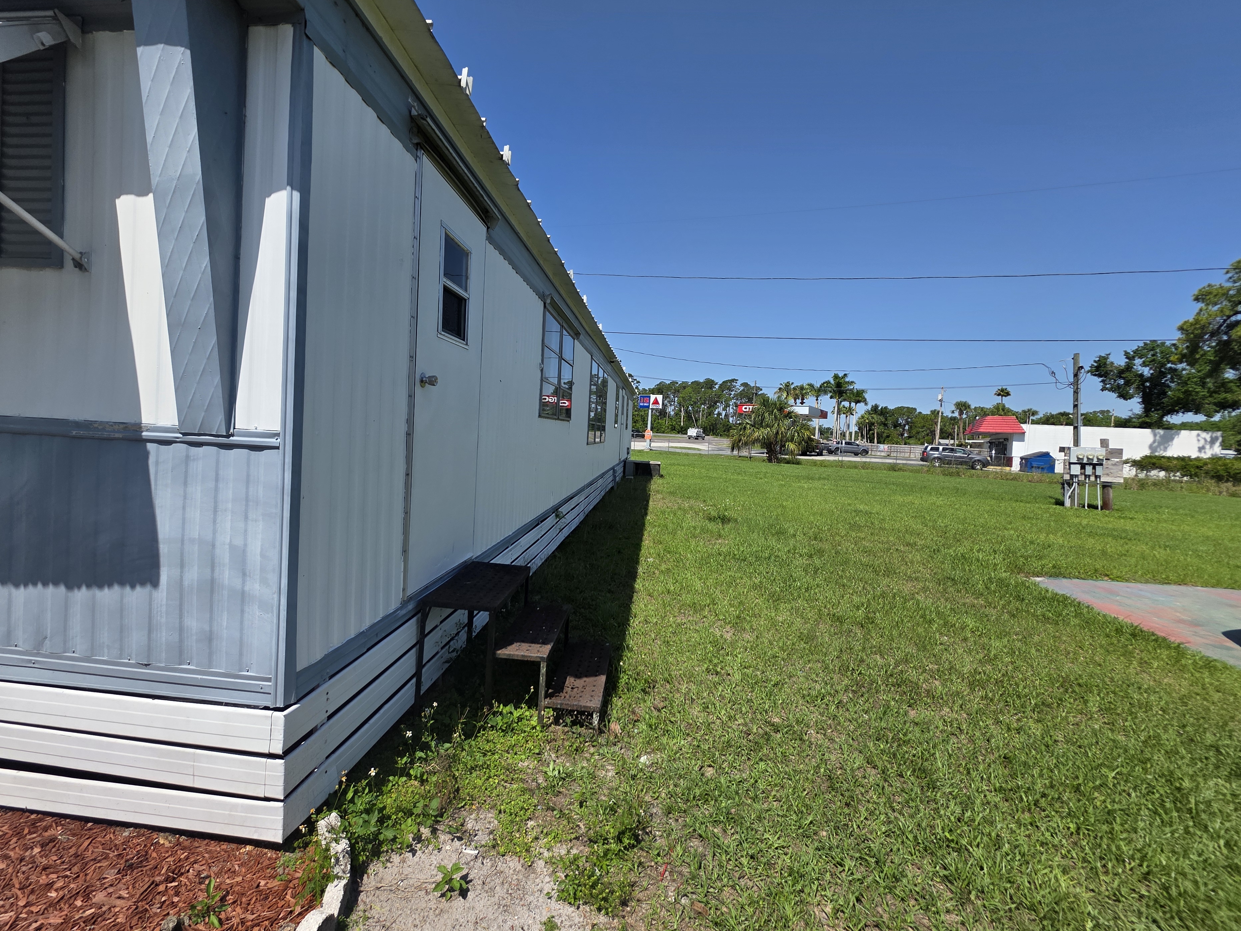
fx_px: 502
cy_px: 449
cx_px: 598
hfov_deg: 102.0
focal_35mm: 14
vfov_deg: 85.6
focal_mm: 2.2
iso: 40
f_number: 1.9
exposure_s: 1/2664
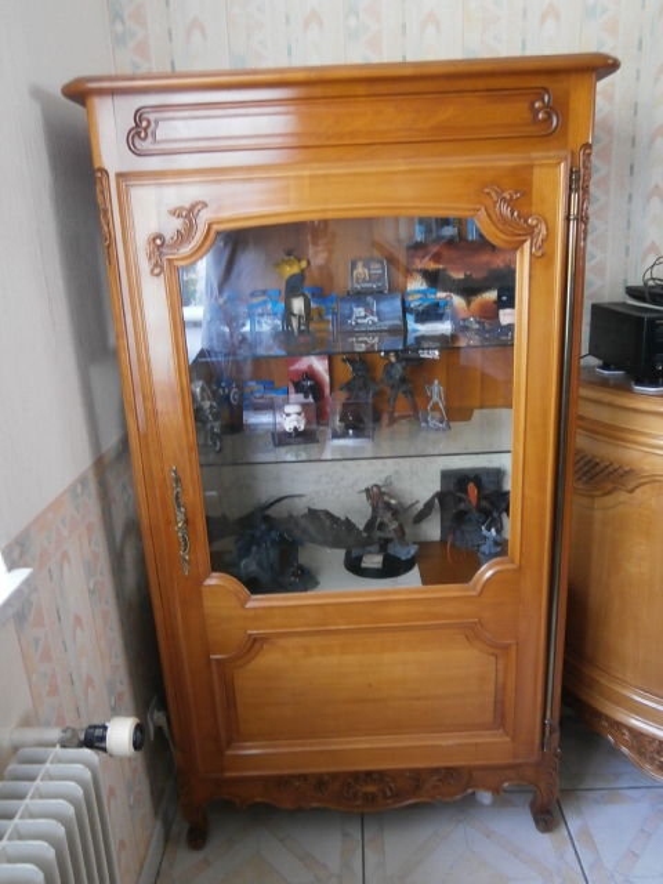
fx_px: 664
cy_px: 442
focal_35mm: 26
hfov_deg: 53.1
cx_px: 332
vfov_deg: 67.3
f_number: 2.8
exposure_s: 1/15
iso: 200
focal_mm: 4.7
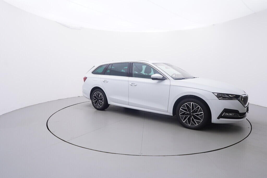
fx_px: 167
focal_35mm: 22
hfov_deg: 77.3
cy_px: 89
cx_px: 134
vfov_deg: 56.2
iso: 200
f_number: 5
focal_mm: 15
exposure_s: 1/80
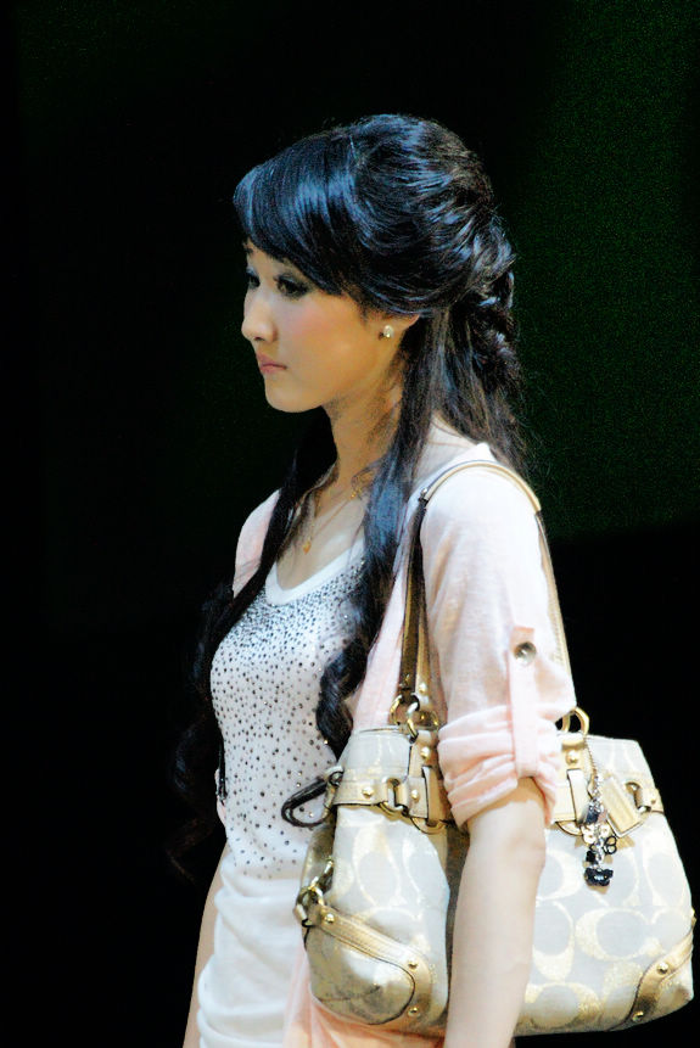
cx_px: 350
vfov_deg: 4.6
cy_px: 524
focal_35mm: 450
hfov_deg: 3.1
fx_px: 13108
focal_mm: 300
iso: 2000
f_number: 6.3
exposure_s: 1/125
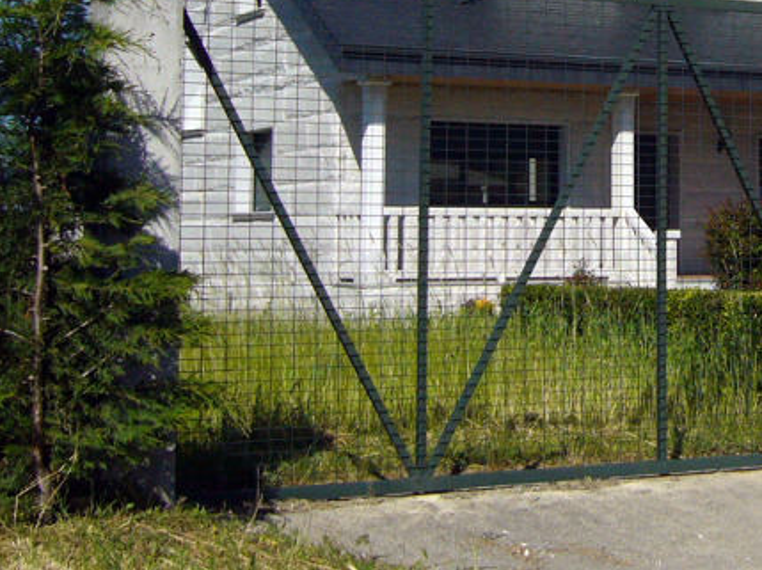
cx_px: 714
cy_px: 33
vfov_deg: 17.2
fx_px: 1848
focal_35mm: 84
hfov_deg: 22.6
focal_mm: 5.8
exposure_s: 1/800
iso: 100
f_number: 5.6
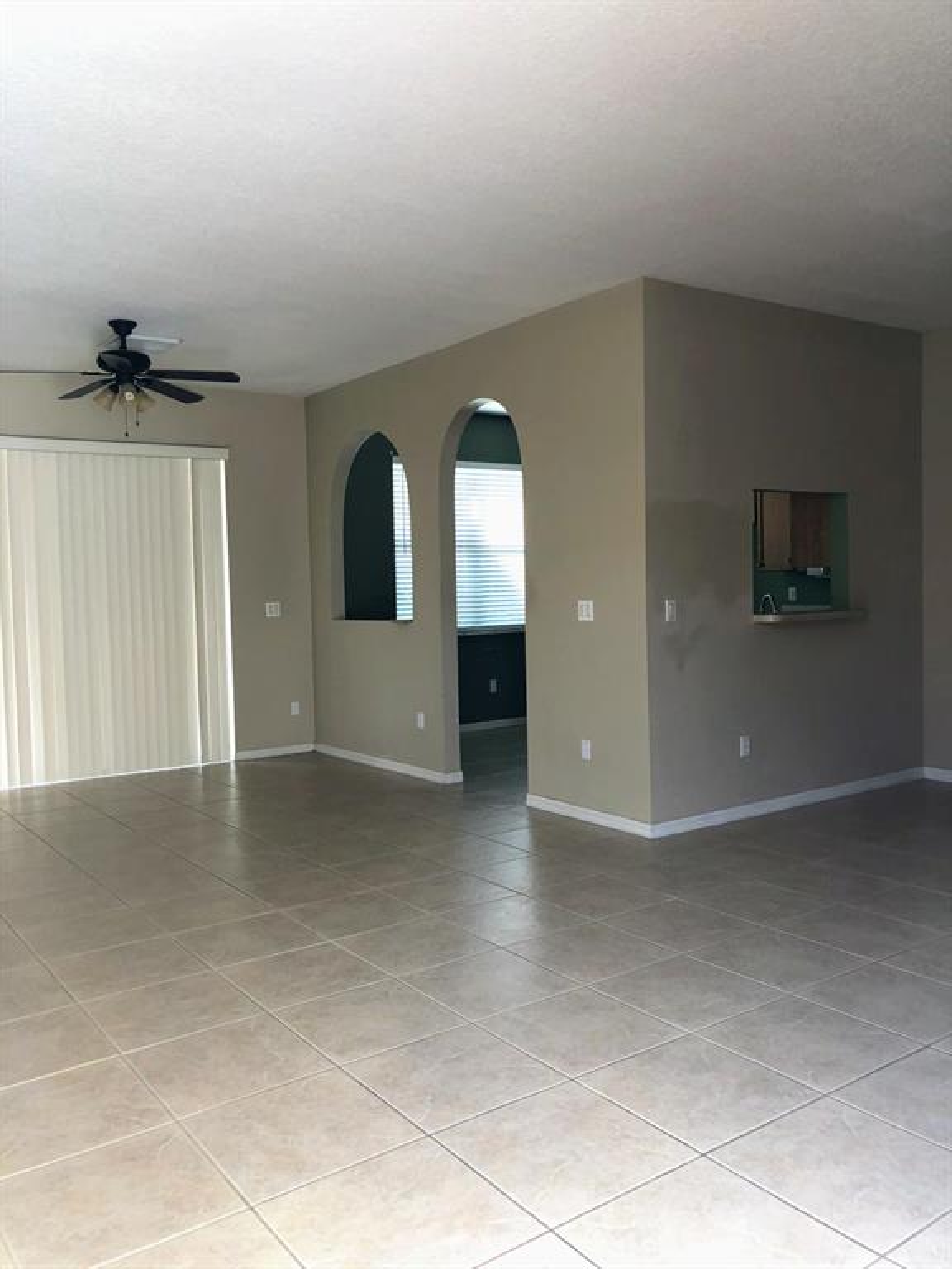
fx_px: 1027
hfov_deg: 49.7
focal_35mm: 28
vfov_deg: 63.4
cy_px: 634
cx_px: 476
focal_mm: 4
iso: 32
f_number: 1.8
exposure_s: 1/120
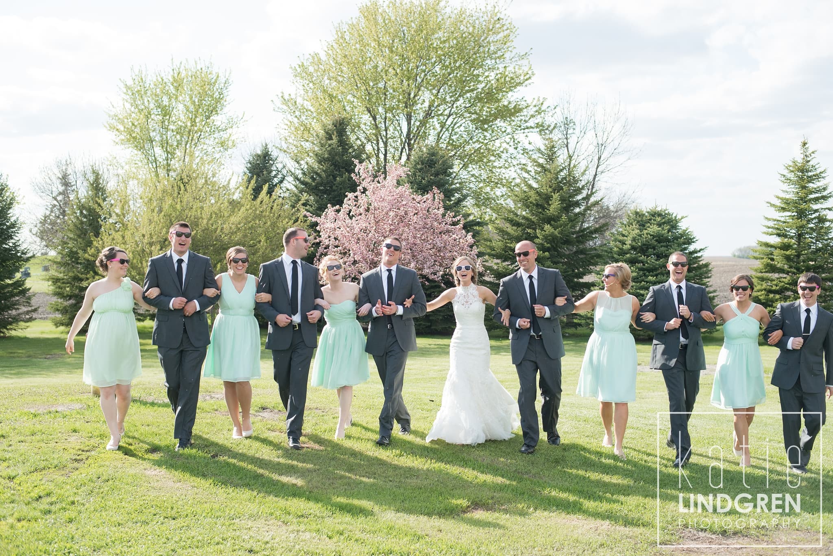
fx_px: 1157
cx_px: 416
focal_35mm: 50
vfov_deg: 27.0
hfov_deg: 39.6
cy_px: 278
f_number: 4
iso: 1000
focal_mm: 50
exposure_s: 1/5000
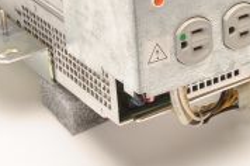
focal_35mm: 169
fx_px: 1171
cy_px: -40
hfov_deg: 12.2
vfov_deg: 8.0
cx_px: 166
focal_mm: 50
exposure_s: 1/160
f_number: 16
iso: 320
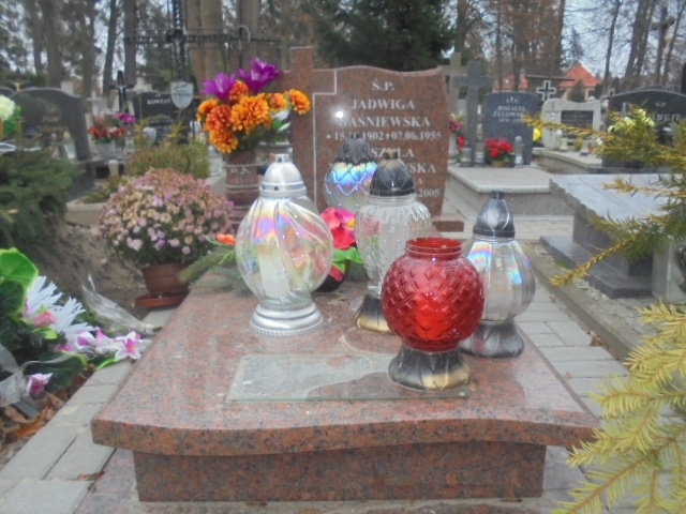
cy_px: 257
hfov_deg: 61.7
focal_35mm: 29
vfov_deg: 48.2
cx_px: 343
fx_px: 575
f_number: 3.7
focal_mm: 5.3
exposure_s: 1/25
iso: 400
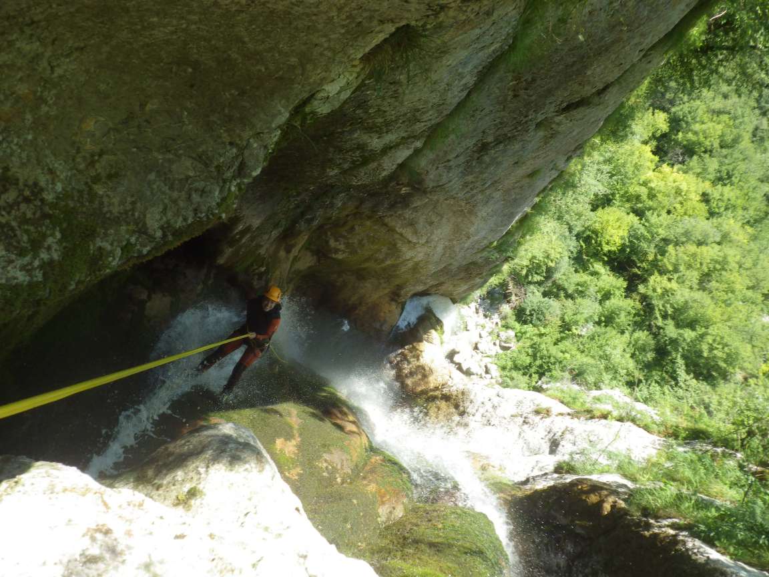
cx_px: 384
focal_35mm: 28
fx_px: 622
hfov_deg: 63.4
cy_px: 288
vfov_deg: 49.7
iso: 125
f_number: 4.2
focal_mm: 5
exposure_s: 1/200
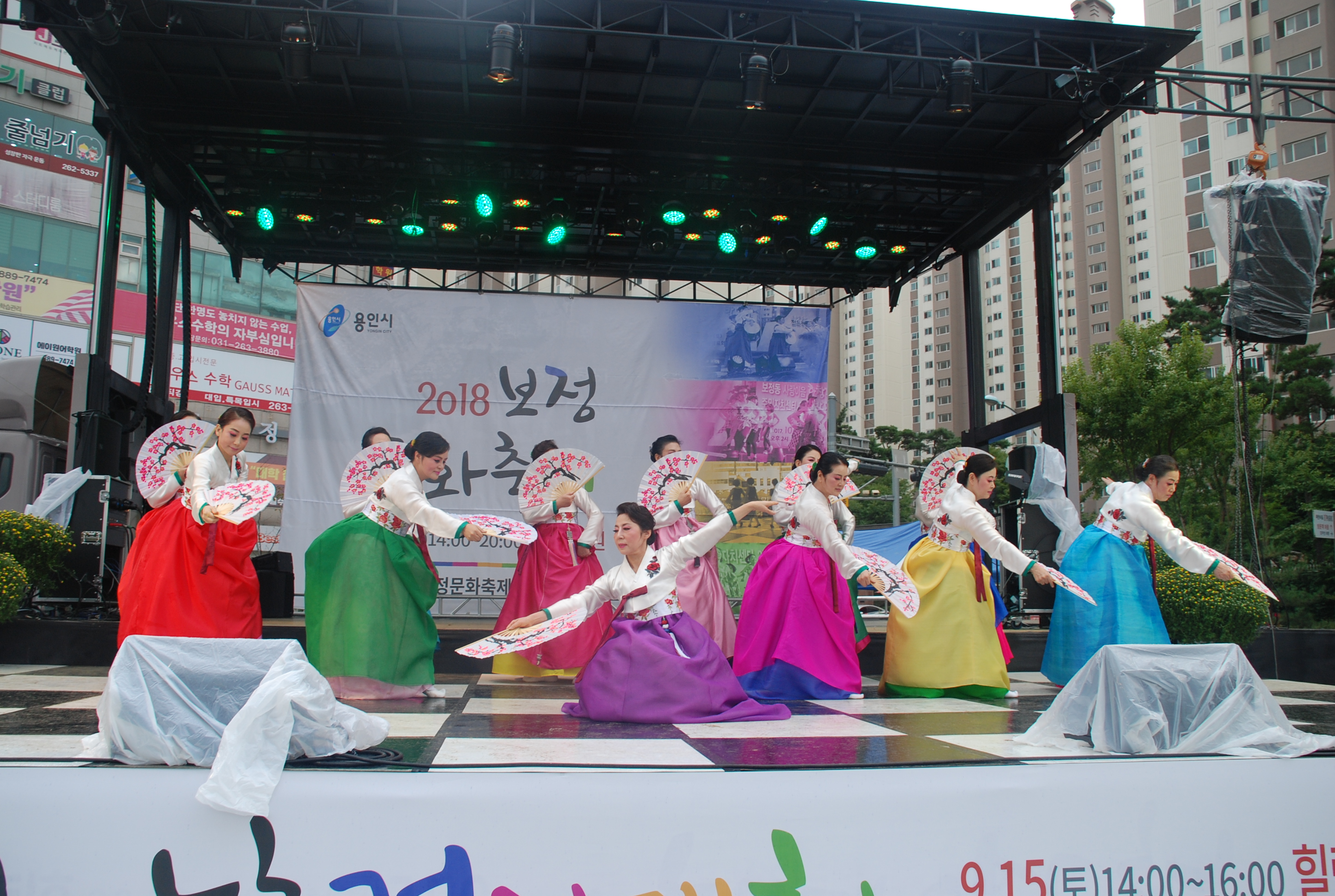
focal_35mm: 30
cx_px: 668
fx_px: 1115
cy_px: 448
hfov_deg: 61.8
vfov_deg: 43.8
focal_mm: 20
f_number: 5.6
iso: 200
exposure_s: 1/125
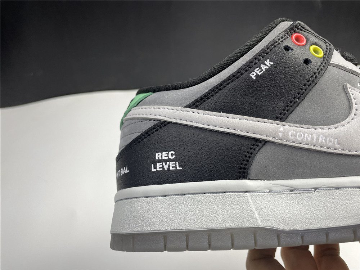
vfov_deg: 53.1
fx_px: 270
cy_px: 135
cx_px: 180
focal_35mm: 26
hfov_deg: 67.3
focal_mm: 4.2
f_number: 1.6
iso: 64
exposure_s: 1/121
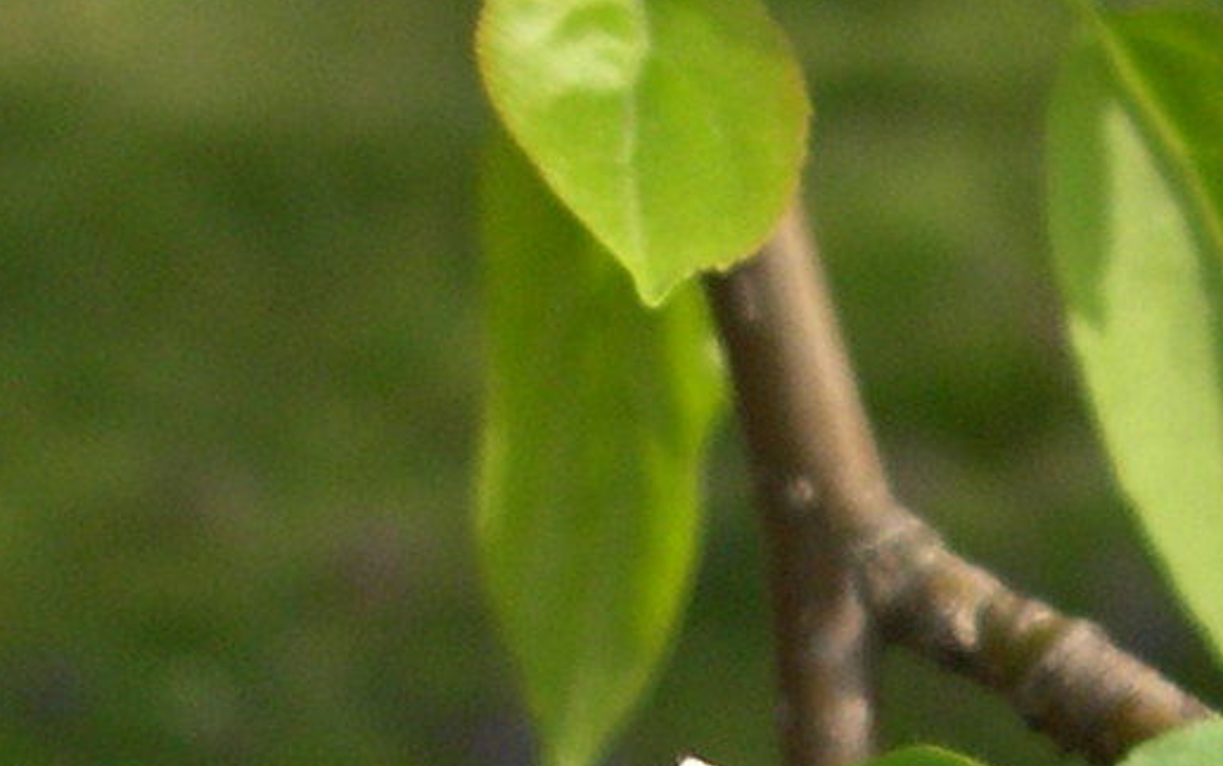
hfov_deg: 13.3
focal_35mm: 156
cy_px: 1442
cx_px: 974
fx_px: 5202
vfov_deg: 8.1
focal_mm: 8
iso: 100
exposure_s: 1/407
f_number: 2.8
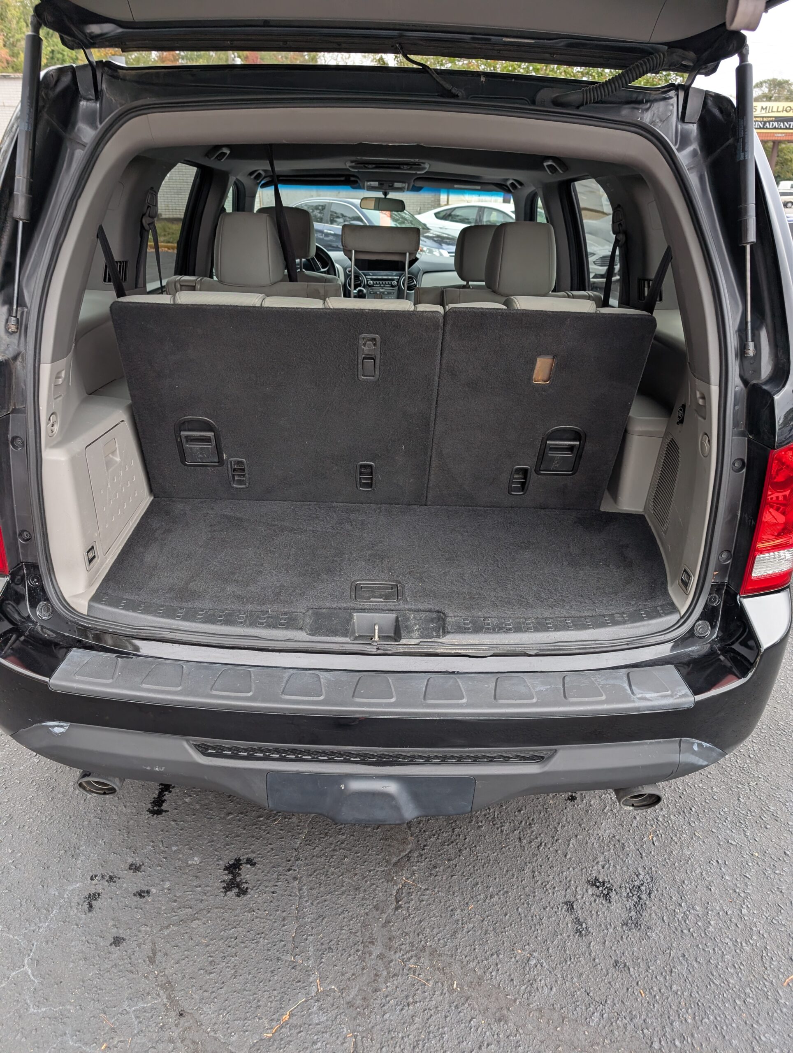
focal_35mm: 24
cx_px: 396
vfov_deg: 71.5
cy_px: 526
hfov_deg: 56.9
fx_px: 731
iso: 25
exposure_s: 1/84.9
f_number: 1.68
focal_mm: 6.9
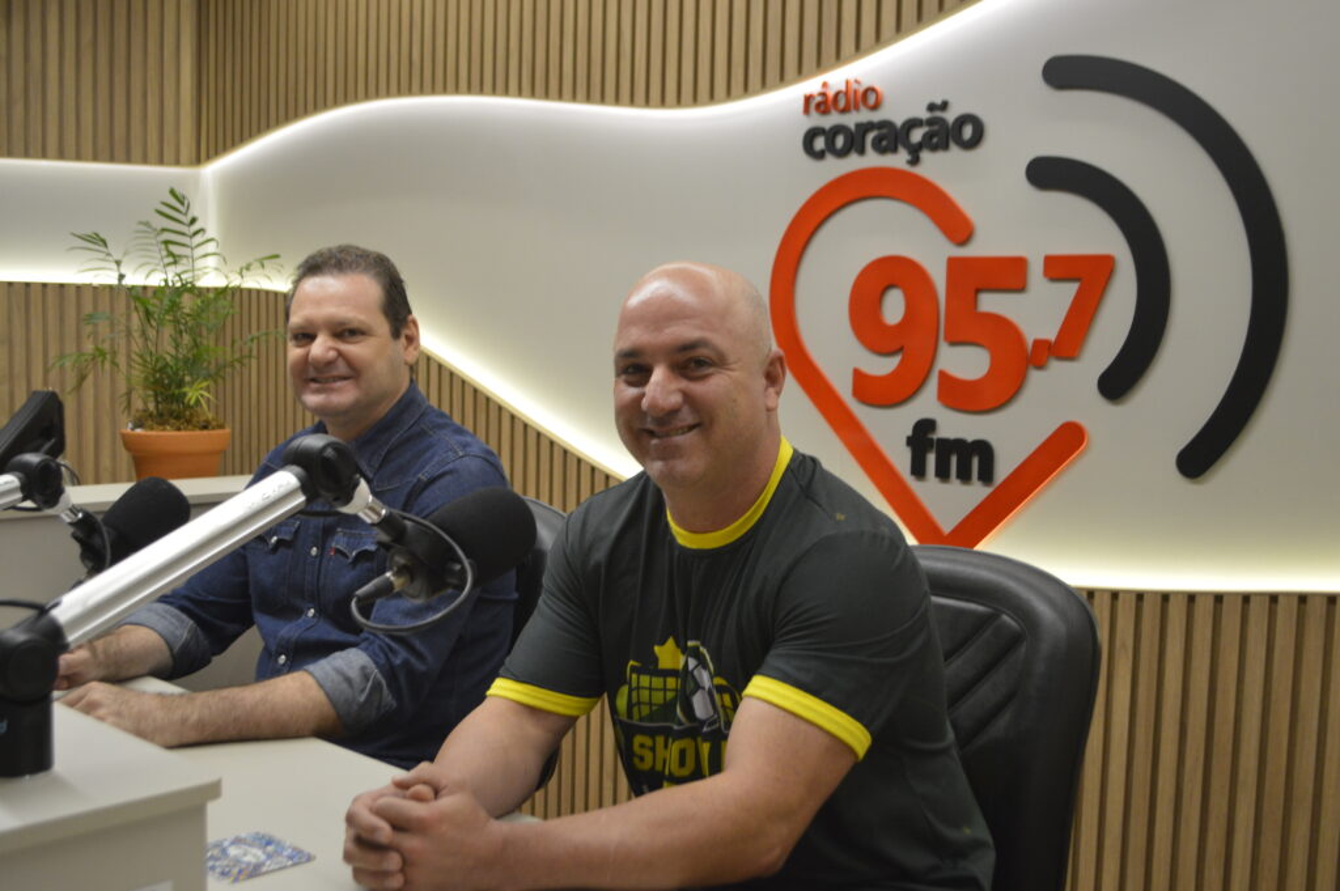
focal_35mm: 36
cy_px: 446
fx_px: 1339
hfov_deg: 53.2
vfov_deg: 36.8
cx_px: 670
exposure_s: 1/60
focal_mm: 24
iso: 900
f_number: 4
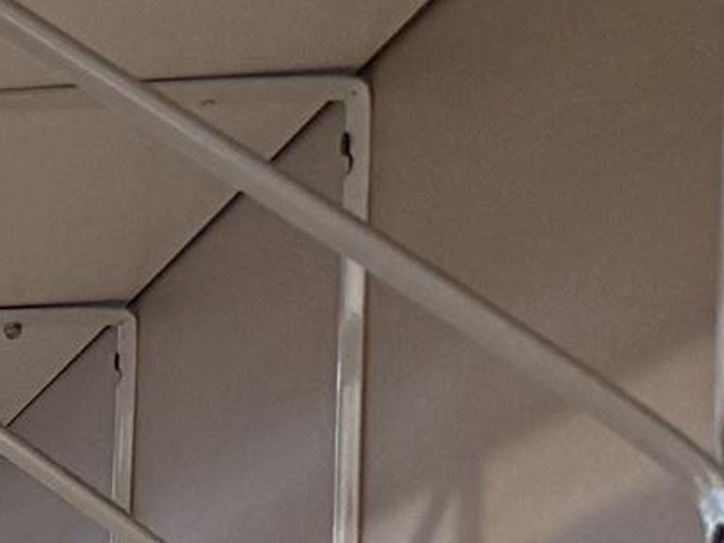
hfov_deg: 8.1
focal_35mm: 179
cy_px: 1490
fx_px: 3744
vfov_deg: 7.5
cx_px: -1896
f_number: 1.78
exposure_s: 1/60
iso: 200
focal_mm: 6.76
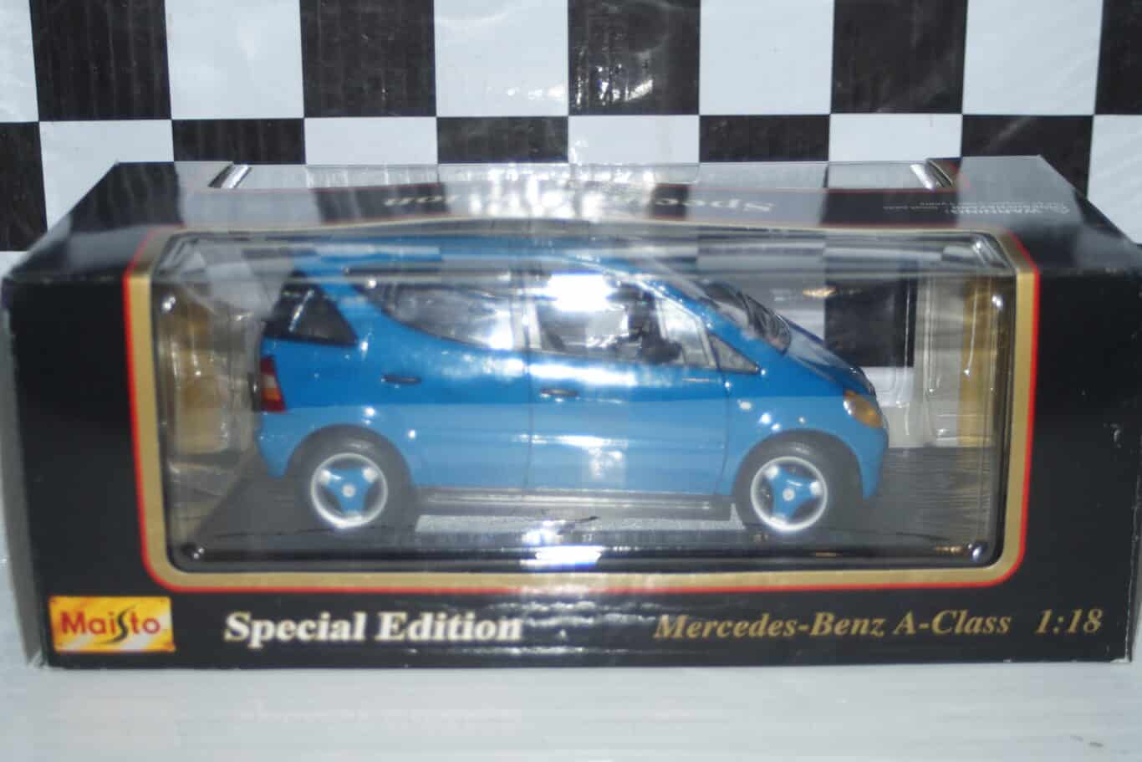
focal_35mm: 60
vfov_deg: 22.6
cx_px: 571
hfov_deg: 33.4
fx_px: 1903
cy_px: 381
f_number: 4.5
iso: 250
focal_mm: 40
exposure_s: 1/125
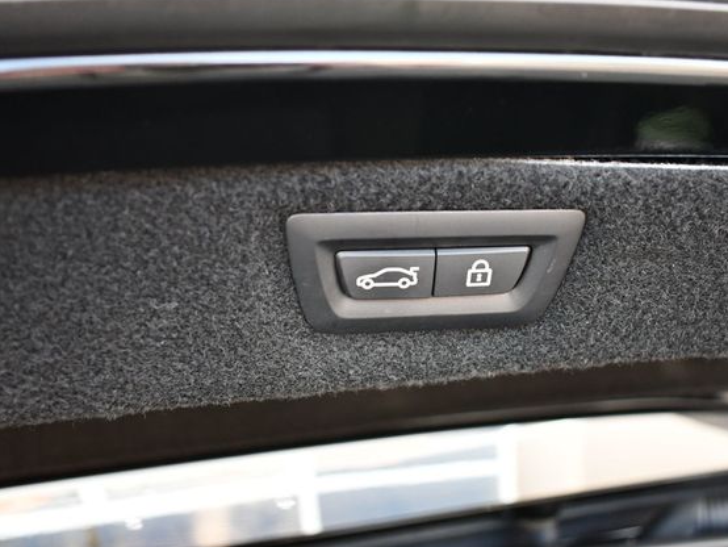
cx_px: 398
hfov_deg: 46.7
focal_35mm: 40
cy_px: 274
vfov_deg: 36.0
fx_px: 842
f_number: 3.5
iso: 800
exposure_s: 1/200
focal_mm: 18
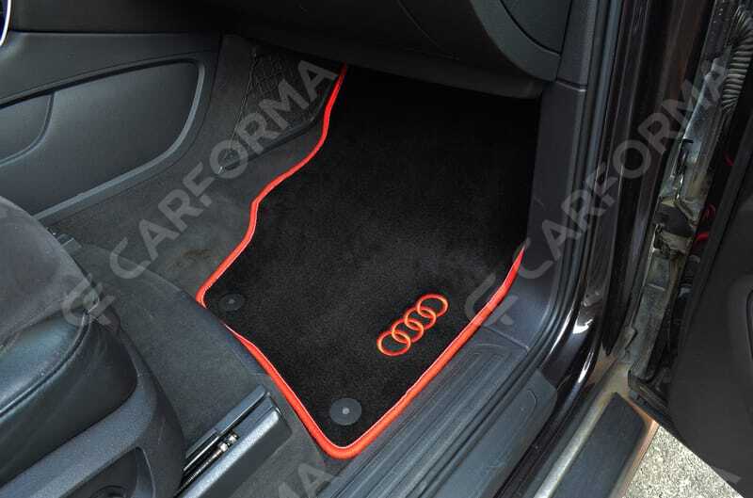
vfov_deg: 47.7
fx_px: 563
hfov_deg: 67.5
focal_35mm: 27
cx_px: 376
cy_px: 249
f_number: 8
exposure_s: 1/15
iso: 720
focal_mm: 18
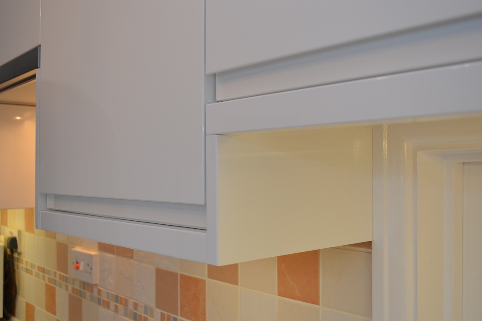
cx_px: 241
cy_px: 160
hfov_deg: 49.6
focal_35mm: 39
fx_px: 522
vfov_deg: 34.2
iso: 250
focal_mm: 26
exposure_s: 1/60
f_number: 4.2
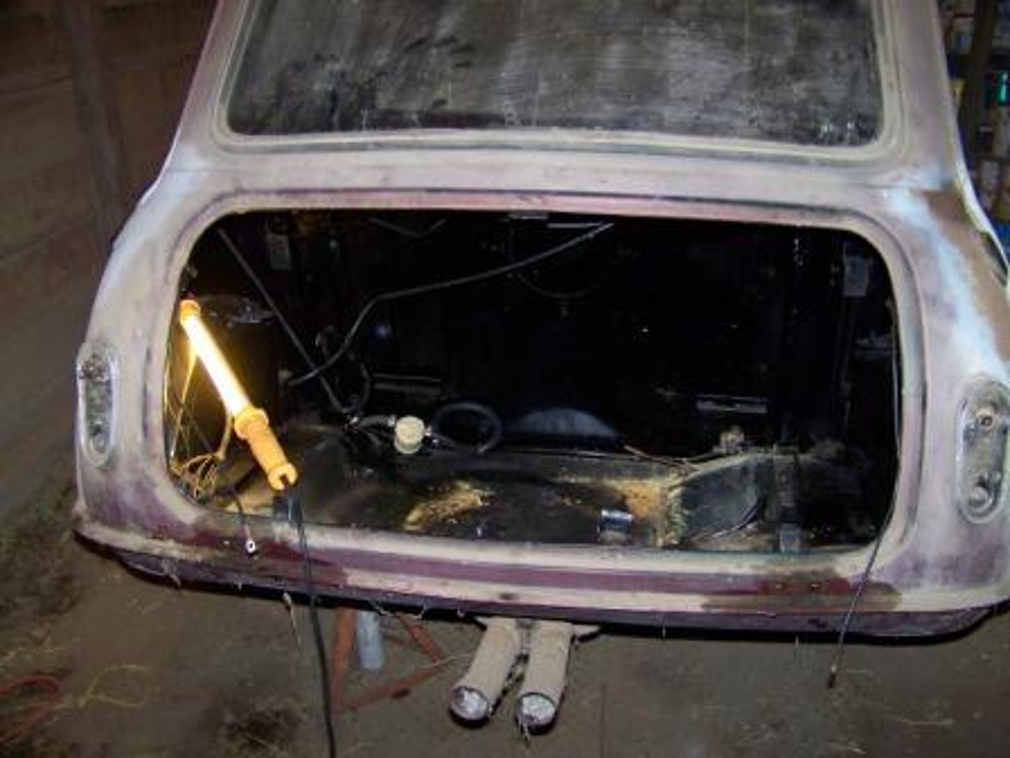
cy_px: 379
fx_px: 1050
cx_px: 505
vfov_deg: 39.7
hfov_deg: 51.4
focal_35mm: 36
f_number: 2.8
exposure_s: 1/30
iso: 200
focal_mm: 5.85
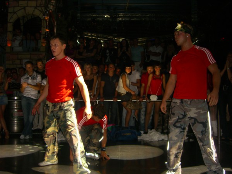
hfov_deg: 49.0
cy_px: 87
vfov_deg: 37.7
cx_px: 116
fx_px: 255
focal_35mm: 38
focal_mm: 7.9
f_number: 2.8
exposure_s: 1/60
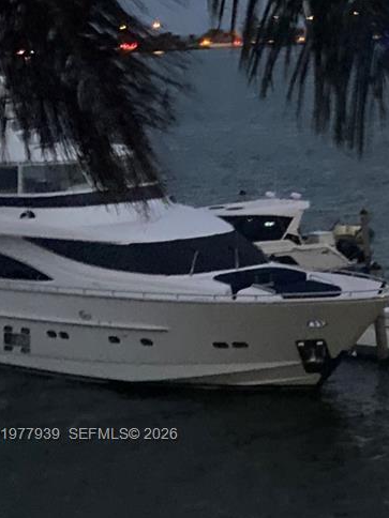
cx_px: 462
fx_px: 1933
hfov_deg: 11.3
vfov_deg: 15.2
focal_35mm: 129
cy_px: 436
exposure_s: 1/15
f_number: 2
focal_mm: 6
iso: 640
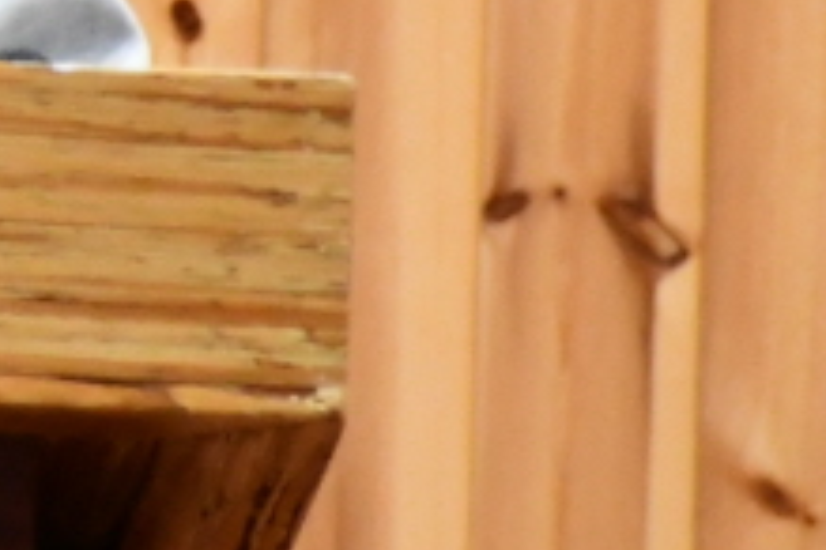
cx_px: -867
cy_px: -509
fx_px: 58894
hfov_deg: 0.8
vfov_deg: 0.5
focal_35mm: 2567
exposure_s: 1/30
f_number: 6.3
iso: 3200
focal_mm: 250
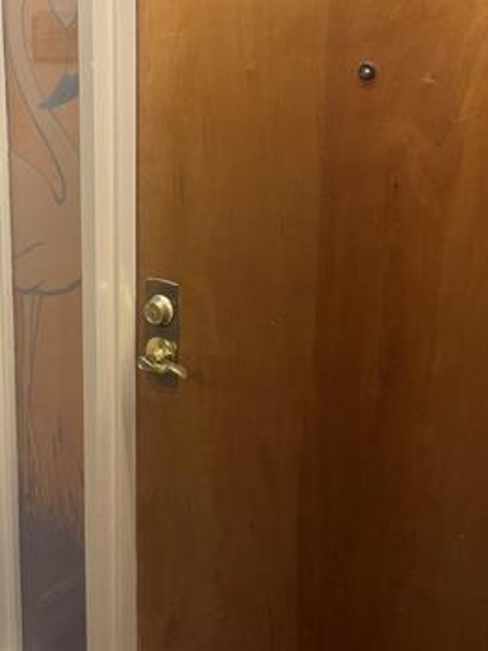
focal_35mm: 41
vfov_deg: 45.2
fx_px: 771
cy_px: 228
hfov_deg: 34.6
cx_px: 139
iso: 160
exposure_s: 1/120
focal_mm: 6.76
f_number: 1.78
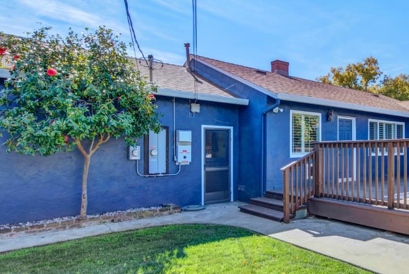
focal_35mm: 27
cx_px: 300
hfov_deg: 63.9
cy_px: 150
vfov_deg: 47.9
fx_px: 307
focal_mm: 14
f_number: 14
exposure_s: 1/30
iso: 100
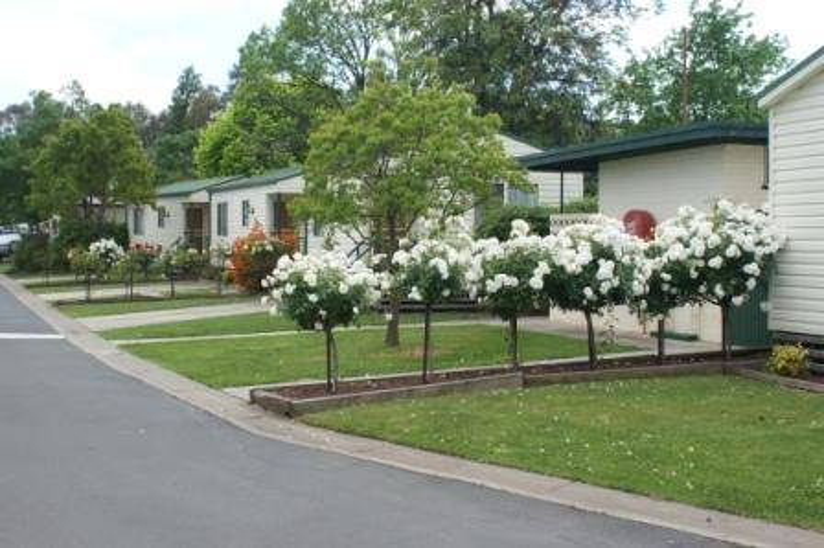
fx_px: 1029
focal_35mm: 45
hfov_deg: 43.6
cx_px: 412
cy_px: 274
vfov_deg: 29.8
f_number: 10
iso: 100
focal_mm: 30
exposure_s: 1/80
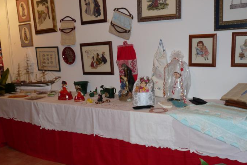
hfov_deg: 57.2
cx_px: 129
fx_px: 226
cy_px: 93
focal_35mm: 33
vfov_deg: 39.9
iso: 100
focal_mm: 4.8
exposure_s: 1/30
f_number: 3.2
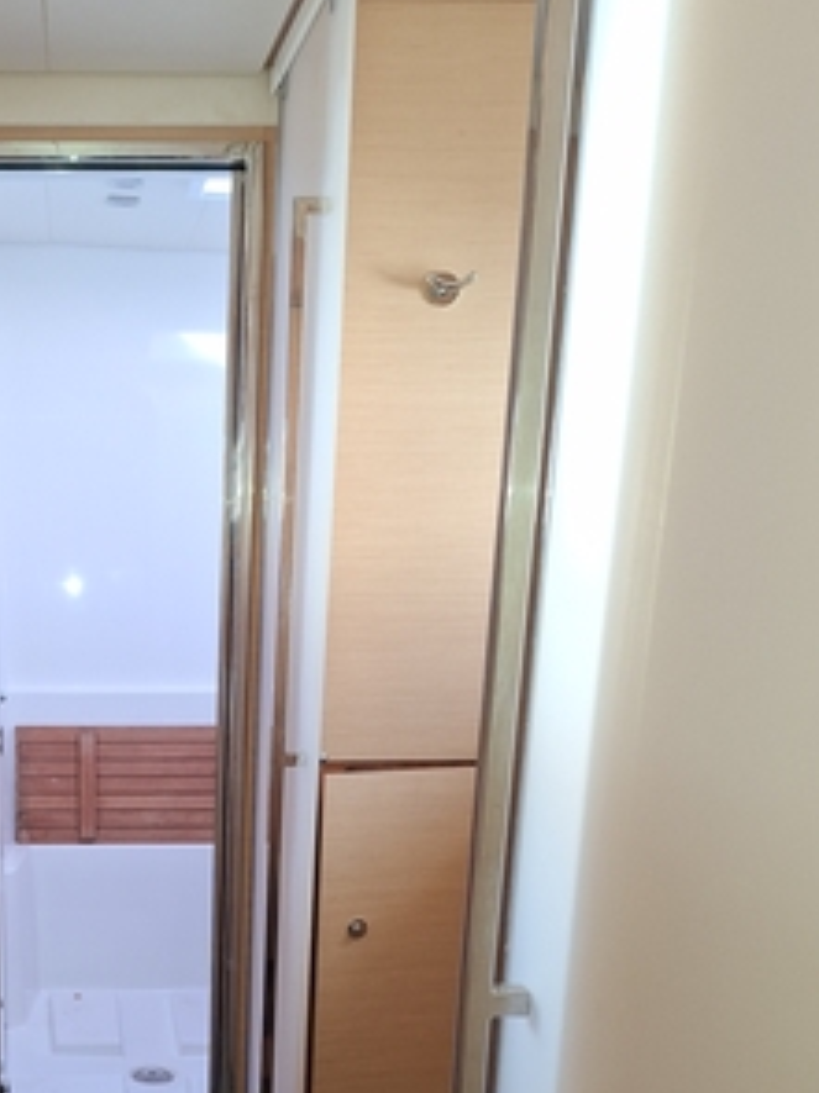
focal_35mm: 41
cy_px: 861
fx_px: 1294
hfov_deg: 33.7
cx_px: 122
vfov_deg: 43.8
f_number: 1.8
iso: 80
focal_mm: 5.54
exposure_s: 1/40
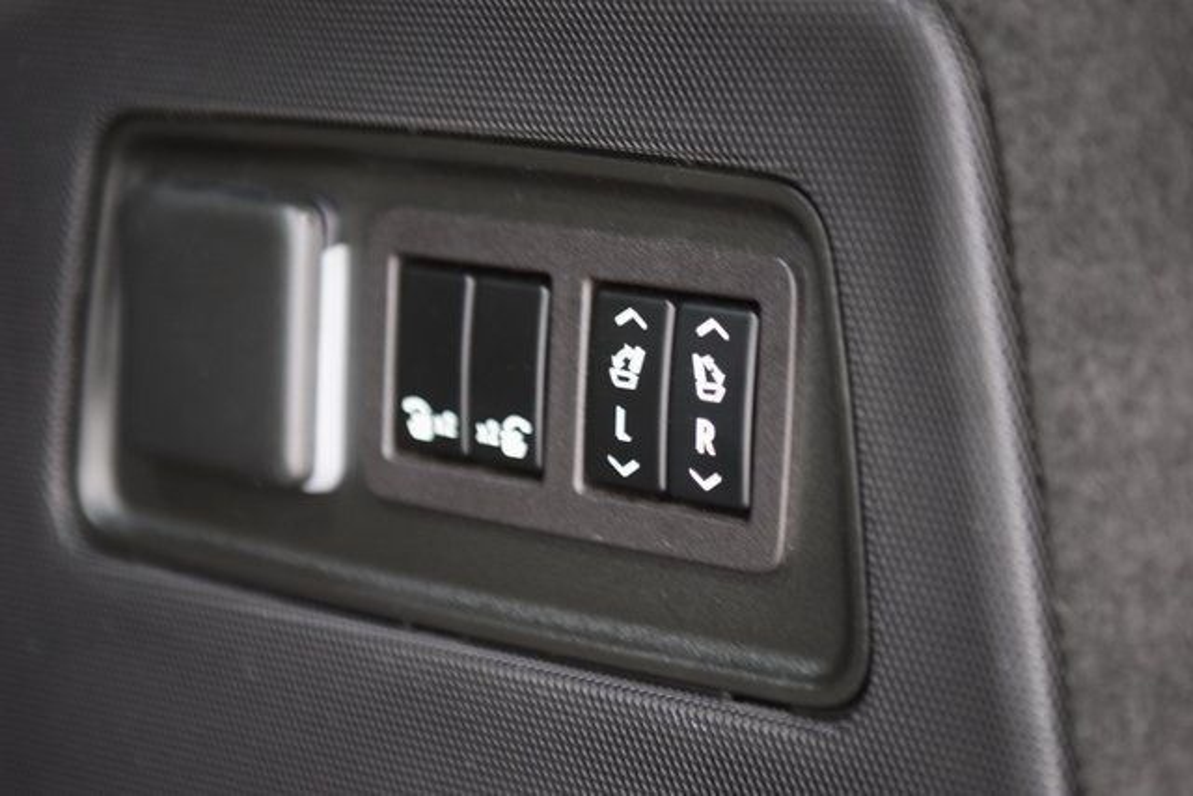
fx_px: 3480
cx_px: 596
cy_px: 398
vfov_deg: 13.0
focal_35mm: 105
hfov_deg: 19.5
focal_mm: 70
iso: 1600
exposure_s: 1/2.5
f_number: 2.8
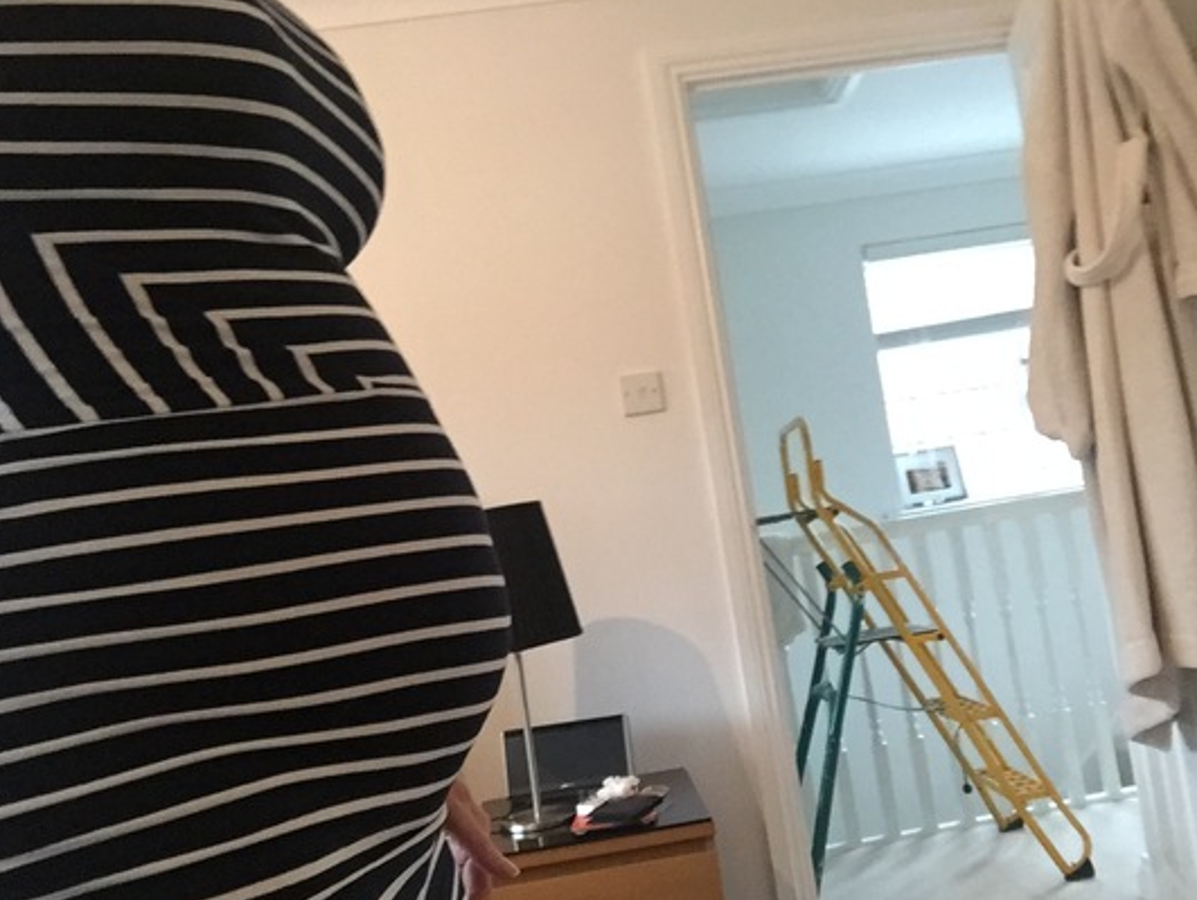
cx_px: 663
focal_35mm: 35
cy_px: 487
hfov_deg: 52.5
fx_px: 1211
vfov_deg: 40.7
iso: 250
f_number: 2.2
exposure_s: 1/25
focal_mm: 2.65
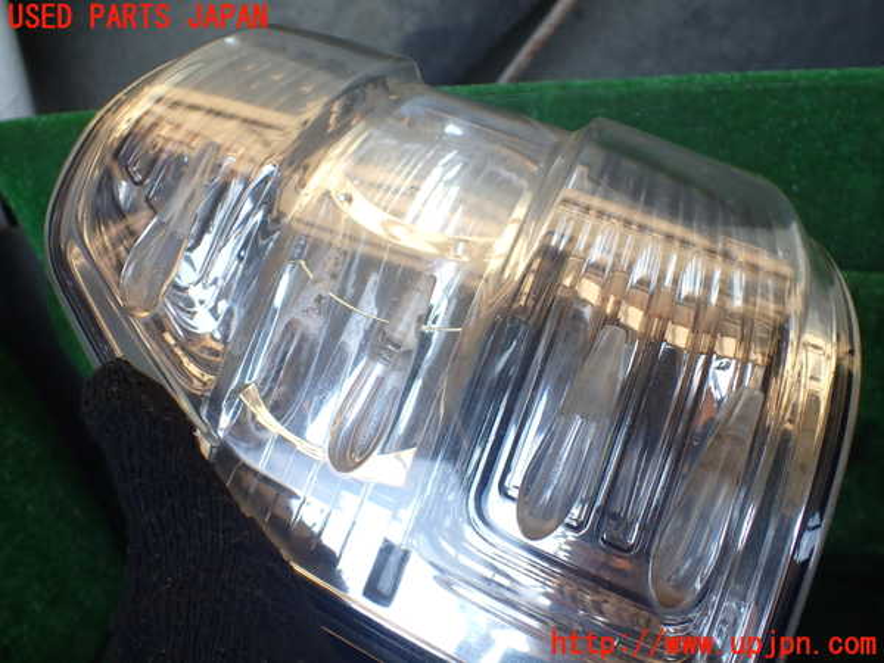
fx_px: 766
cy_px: 332
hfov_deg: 60.0
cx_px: 442
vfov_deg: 46.8
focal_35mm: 30
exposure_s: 1/125
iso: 125
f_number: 2.3
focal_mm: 5.4
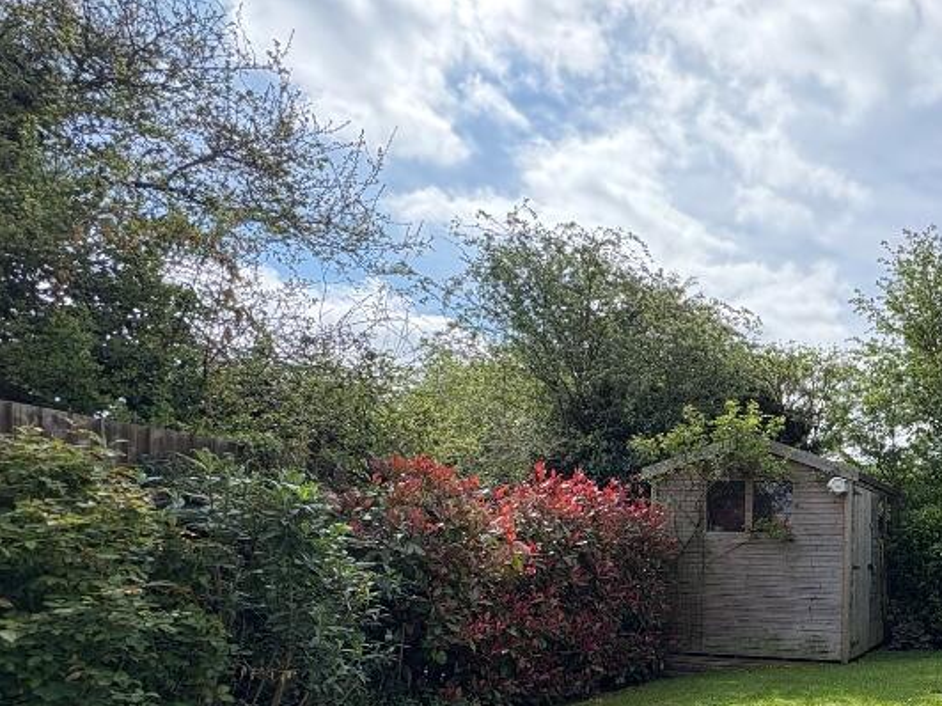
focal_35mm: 27
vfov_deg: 48.4
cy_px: 566
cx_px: 905
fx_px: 735
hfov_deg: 53.8
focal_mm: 2.22
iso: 64
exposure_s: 1/831
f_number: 2.2
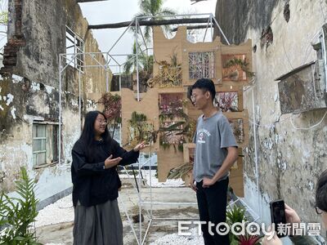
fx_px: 246
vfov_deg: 53.1
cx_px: 164
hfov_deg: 67.3
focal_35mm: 26
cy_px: 122
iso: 32
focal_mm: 4.25
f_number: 1.8
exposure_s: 1/778
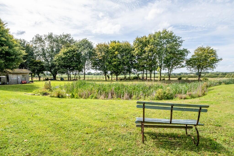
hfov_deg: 84.0
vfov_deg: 61.9
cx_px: 117
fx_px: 130
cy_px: 78
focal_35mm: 20
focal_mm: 13.2
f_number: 9
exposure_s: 1/250
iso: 160
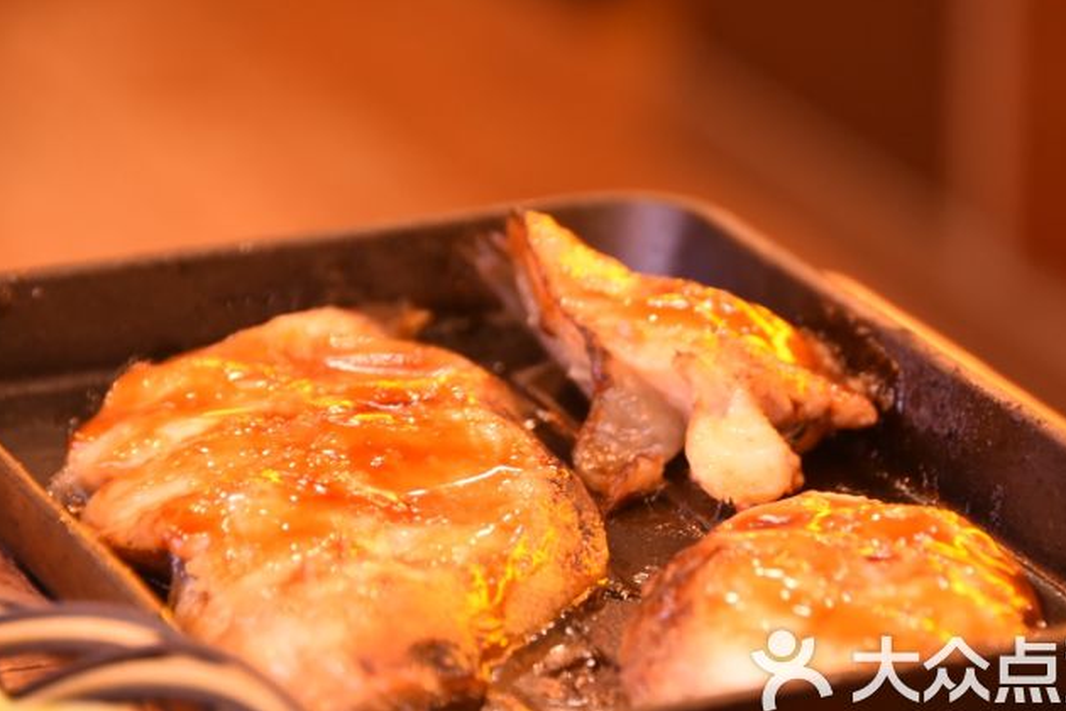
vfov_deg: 6.9
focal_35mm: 200
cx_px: 584
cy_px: 363
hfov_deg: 10.3
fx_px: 5922
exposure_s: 1/13
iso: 1000
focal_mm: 120
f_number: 5.3
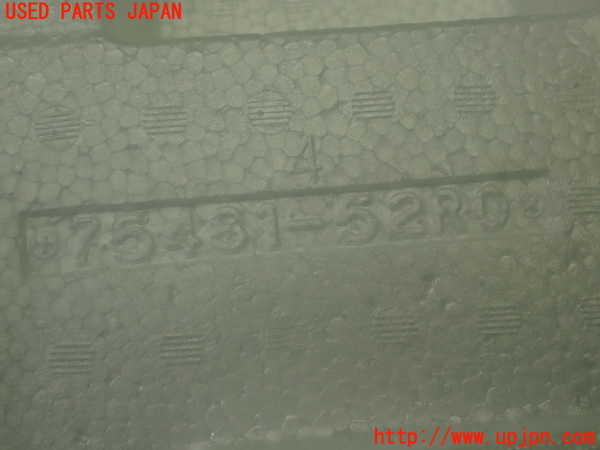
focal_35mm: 50
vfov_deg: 29.1
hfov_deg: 38.2
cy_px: 225
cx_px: 300
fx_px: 867
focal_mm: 9.01
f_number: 3.2
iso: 100
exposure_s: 1/160
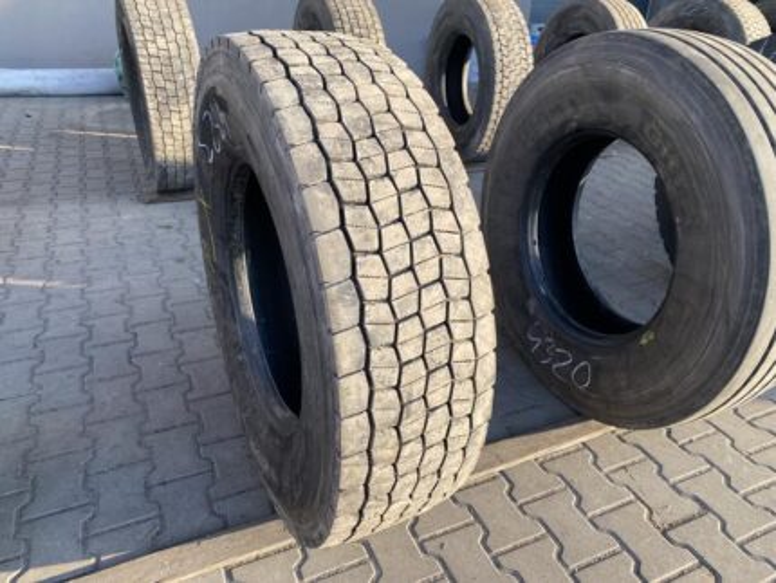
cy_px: 292
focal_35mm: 26
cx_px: 388
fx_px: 583
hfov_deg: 67.3
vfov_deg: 53.1
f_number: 1.8
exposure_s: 1/193
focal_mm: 4.25
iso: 32
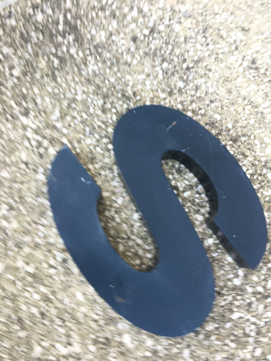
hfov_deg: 48.2
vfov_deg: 61.7
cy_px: 180
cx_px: 136
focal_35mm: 29
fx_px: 303
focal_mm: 4.15
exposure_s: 1/33
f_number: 2.2
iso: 40
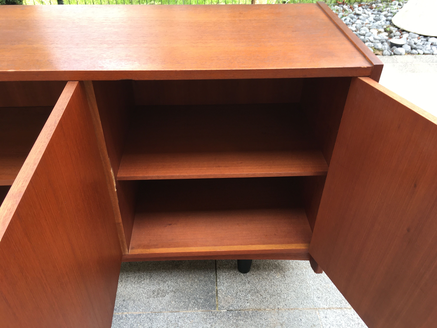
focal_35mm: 29
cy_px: 164
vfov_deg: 48.2
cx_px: 218
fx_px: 366
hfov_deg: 61.7
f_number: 2.2
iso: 25
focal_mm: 4.15
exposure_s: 1/108
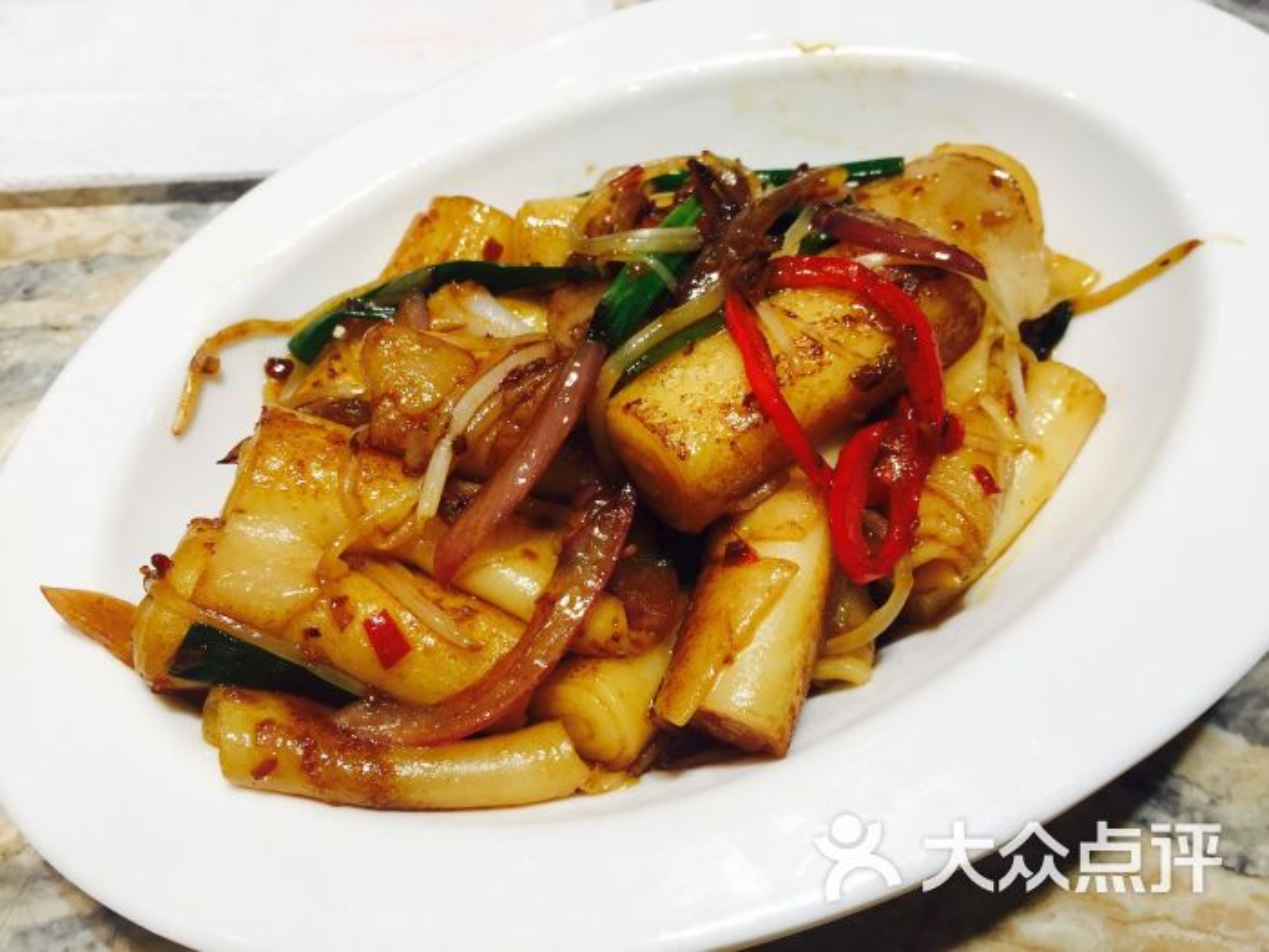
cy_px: 476
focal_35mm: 29
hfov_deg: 61.7
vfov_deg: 48.2
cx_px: 634
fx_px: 1063
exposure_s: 1/100
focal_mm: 4.15
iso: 32
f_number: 2.2
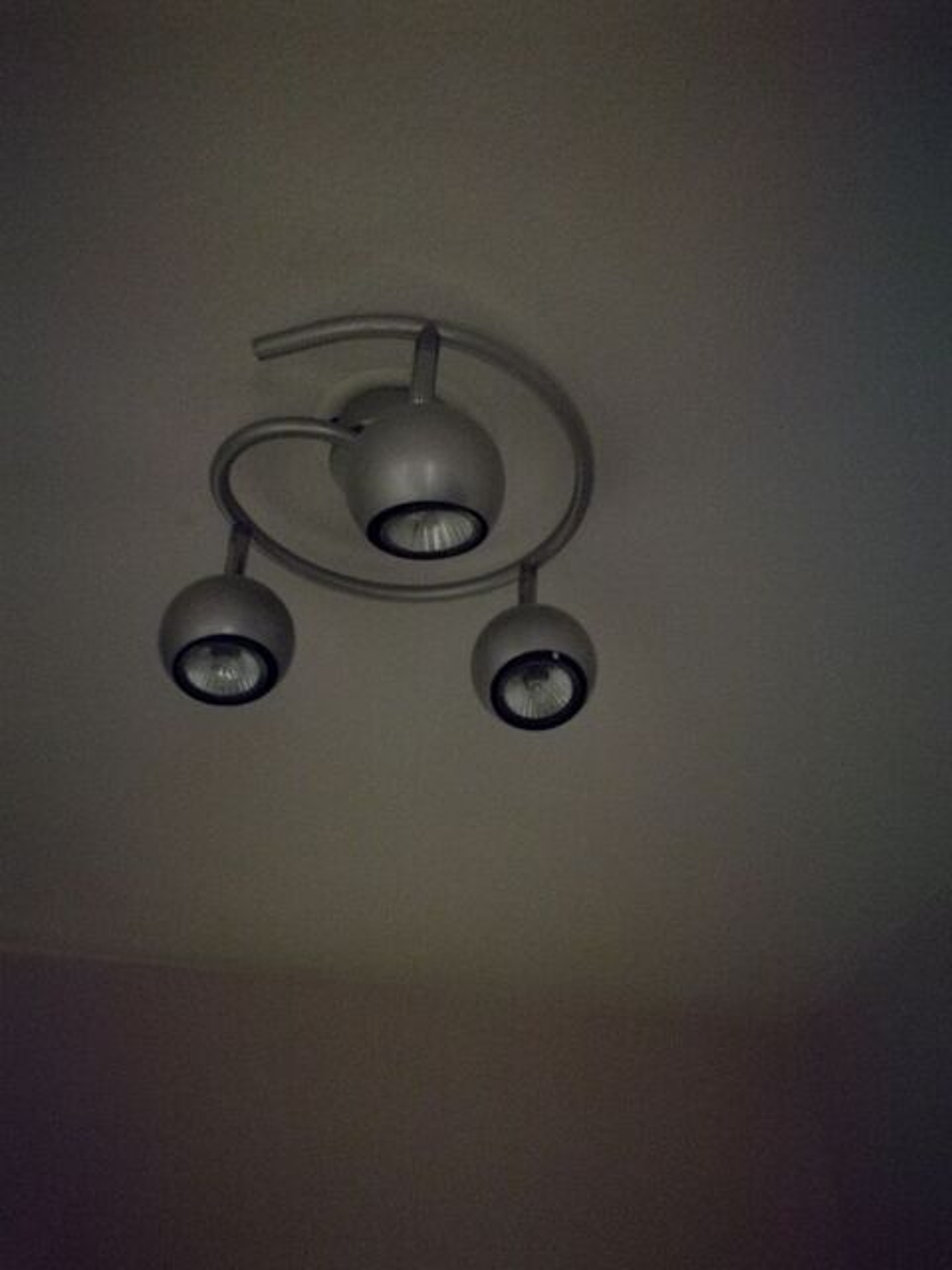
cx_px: 476
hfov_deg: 51.4
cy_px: 635
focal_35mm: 27
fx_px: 990
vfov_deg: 65.3
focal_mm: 3.79
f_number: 2
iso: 2500
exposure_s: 1/12.5
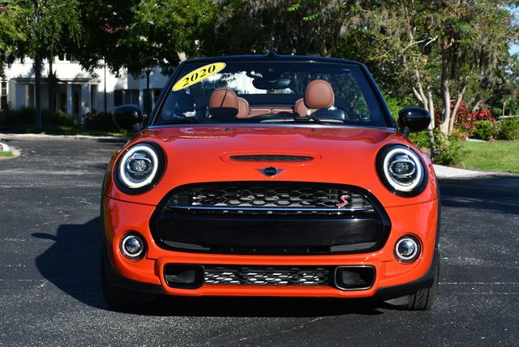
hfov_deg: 29.6
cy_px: 174
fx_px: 981
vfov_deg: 20.1
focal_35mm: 68
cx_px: 260
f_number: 8
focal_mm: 34
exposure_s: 1/250
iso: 100
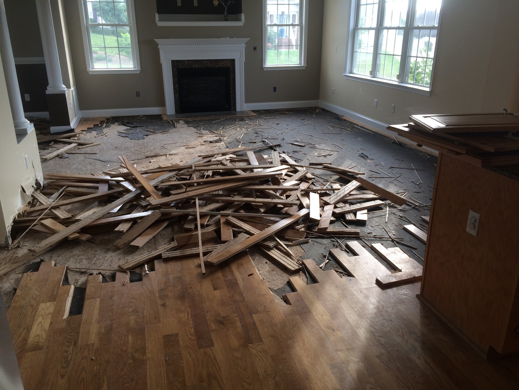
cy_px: 195
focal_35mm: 29
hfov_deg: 61.7
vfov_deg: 48.2
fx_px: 435
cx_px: 260
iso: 32
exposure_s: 1/40
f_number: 2.2
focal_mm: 4.15
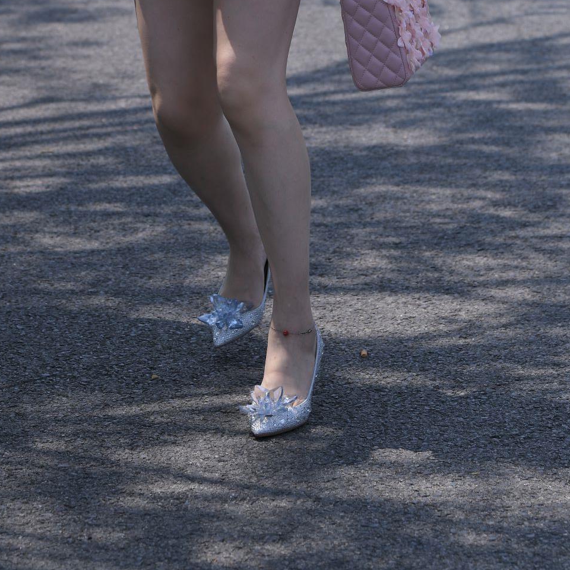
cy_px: -146
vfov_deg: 8.6
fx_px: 3745
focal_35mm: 201
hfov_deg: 8.7
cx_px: 268
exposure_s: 1/640
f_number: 5
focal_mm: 86
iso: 100
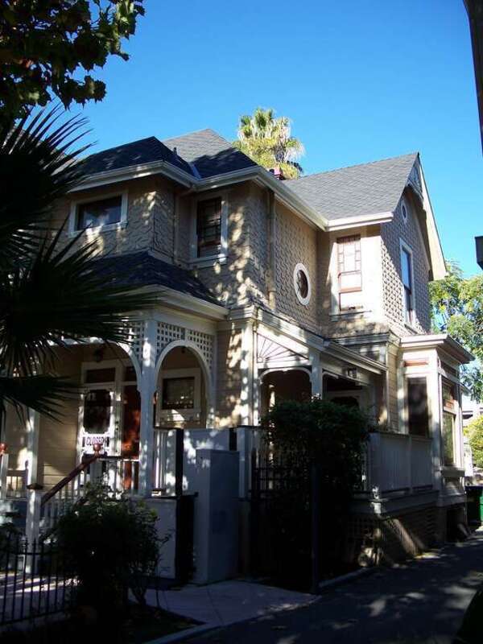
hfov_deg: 38.7
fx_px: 688
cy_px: 322
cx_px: 242
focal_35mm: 37
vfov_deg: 50.1
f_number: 2.8
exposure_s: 1/320
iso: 64
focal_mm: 7.8
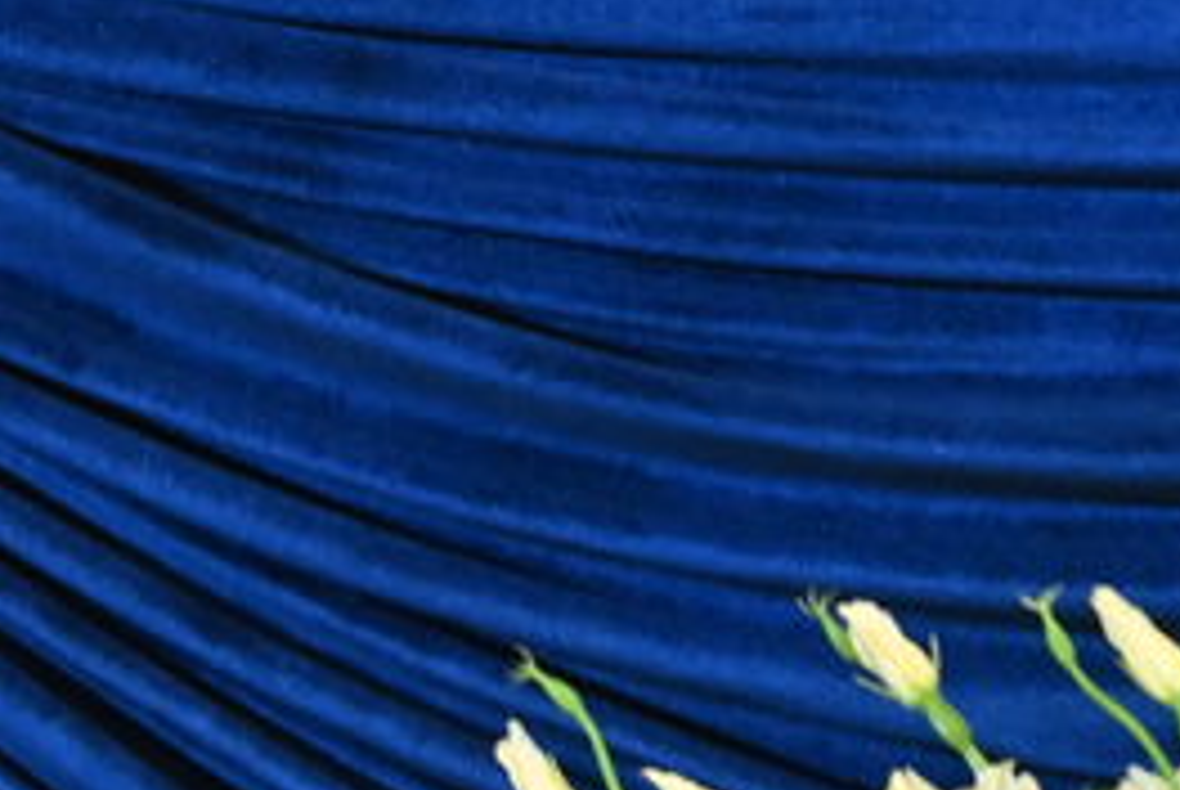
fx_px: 28778
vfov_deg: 1.6
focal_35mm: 877
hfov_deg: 2.3
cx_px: 265
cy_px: -1259
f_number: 5
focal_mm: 165
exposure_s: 1/200
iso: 1250
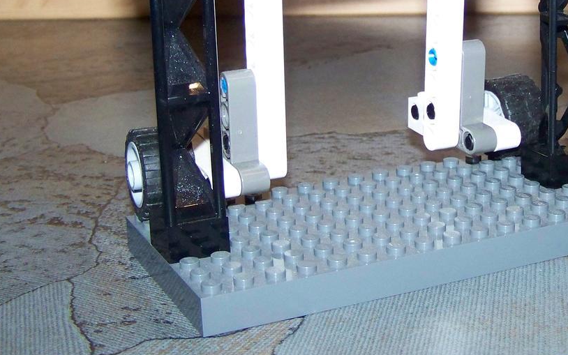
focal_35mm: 76
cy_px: 48
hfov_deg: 26.9
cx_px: 404
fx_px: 1177
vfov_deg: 17.0
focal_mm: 6.3
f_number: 2.8
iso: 200
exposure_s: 1/30
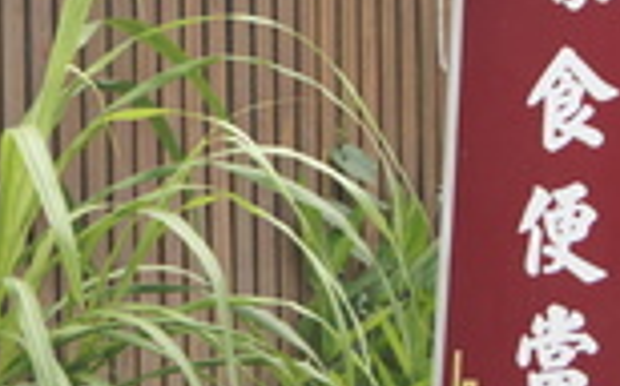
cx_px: -64
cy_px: 88
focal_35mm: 224
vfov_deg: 5.9
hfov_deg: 9.3
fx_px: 3776
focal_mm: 45
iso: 100
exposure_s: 1/80
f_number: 5.6
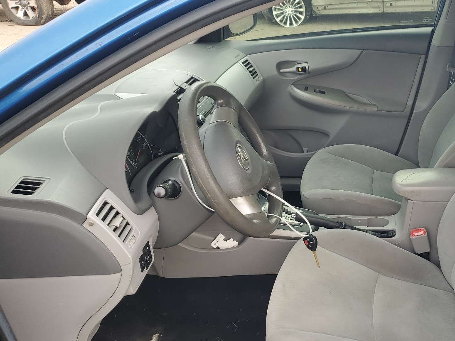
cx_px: 329
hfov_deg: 47.5
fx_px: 499
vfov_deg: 37.5
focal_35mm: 38
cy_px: 216
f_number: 1.5
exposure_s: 1/263
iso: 50
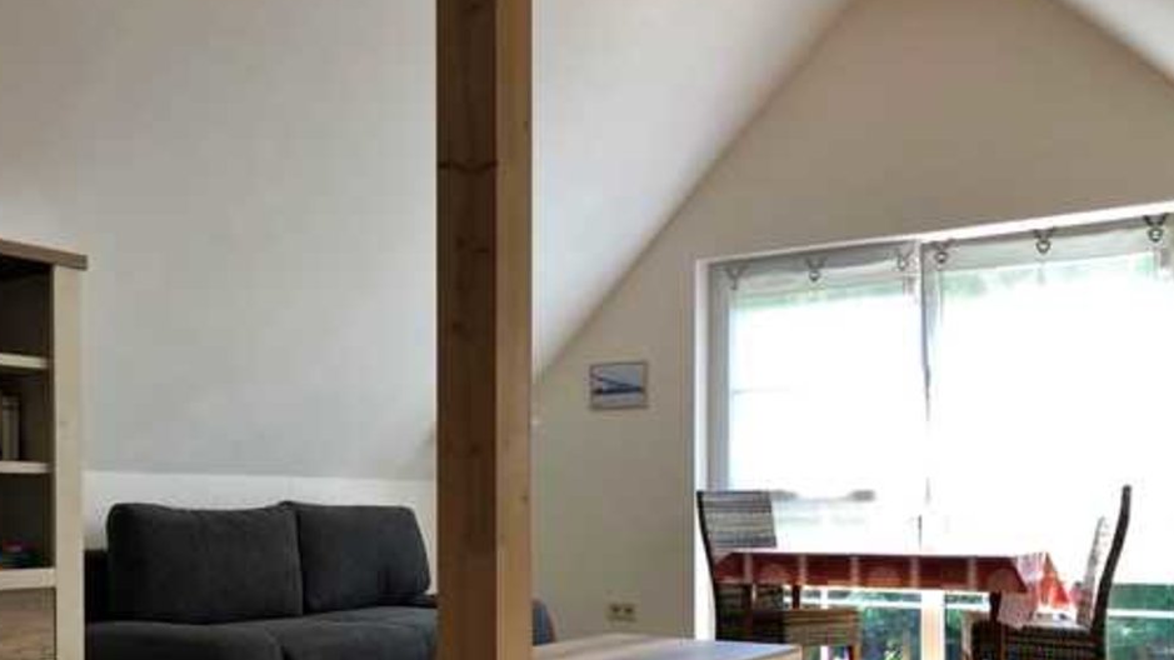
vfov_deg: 29.7
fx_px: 1214
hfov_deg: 51.2
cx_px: 453
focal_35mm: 39
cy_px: 534
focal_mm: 3.99
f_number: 1.8
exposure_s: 1/100
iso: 40
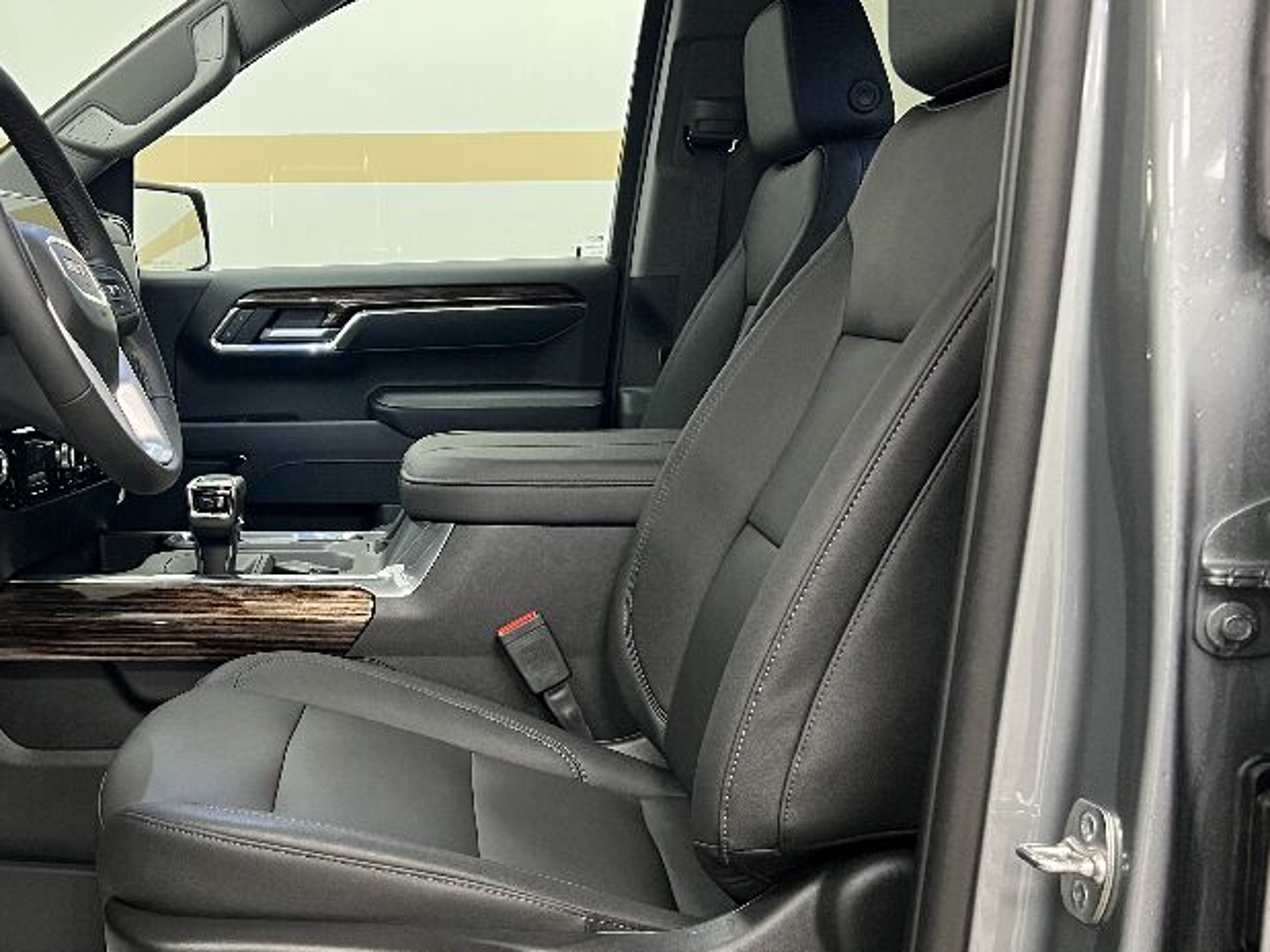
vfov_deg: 33.5
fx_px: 1577
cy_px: 540
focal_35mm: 43
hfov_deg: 42.0
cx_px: 256
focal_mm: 5.7
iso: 320
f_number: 1.5
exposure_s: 1/60
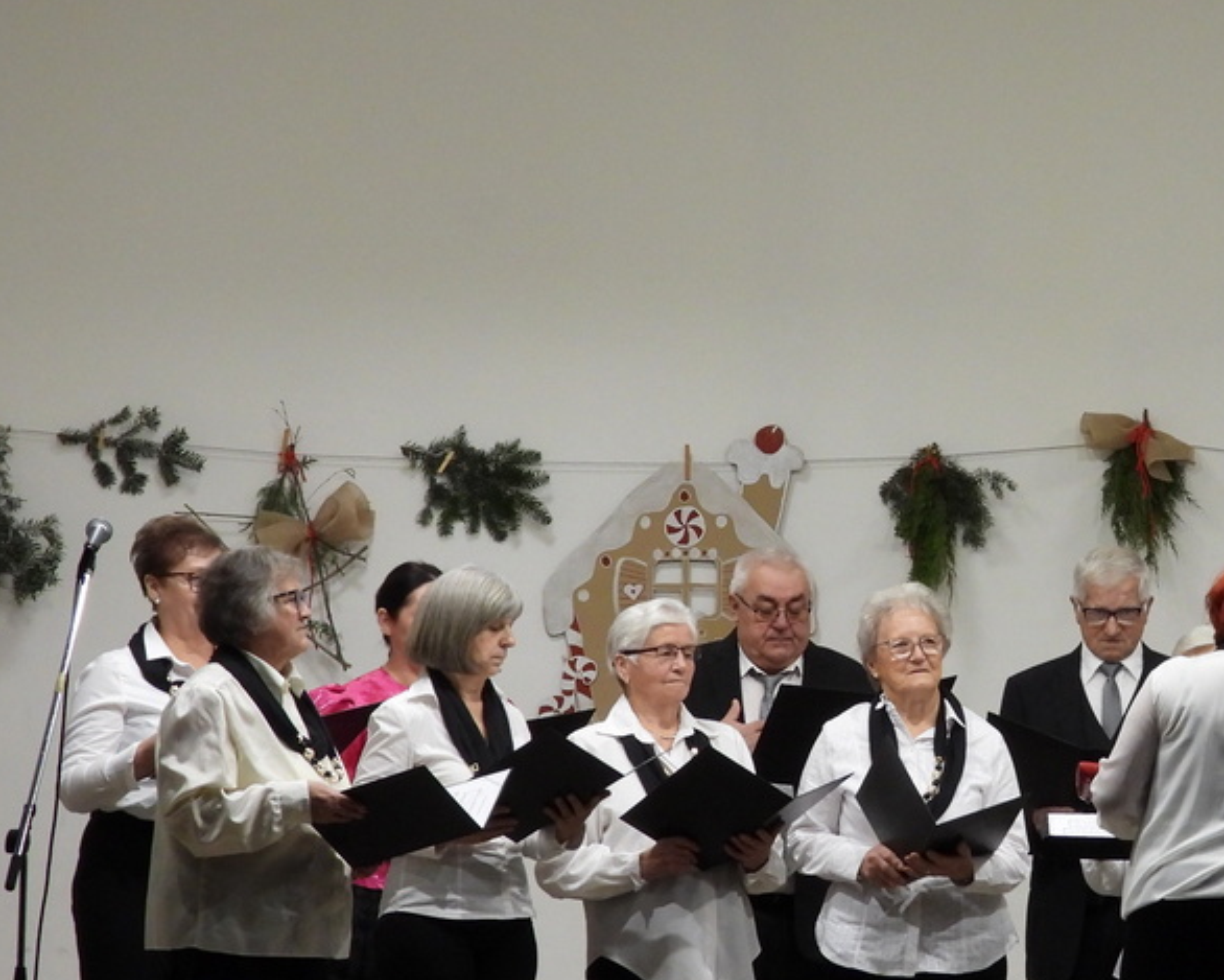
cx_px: 1163
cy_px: 524
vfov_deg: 7.4
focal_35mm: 210
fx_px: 7609
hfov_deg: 9.1
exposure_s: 1/30
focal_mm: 18.9
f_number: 4
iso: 400
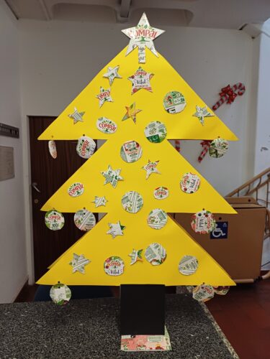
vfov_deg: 69.4
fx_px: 260
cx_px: 135
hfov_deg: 54.9
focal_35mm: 25
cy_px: 180
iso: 320
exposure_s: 1/33
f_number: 1.8
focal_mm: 4.65
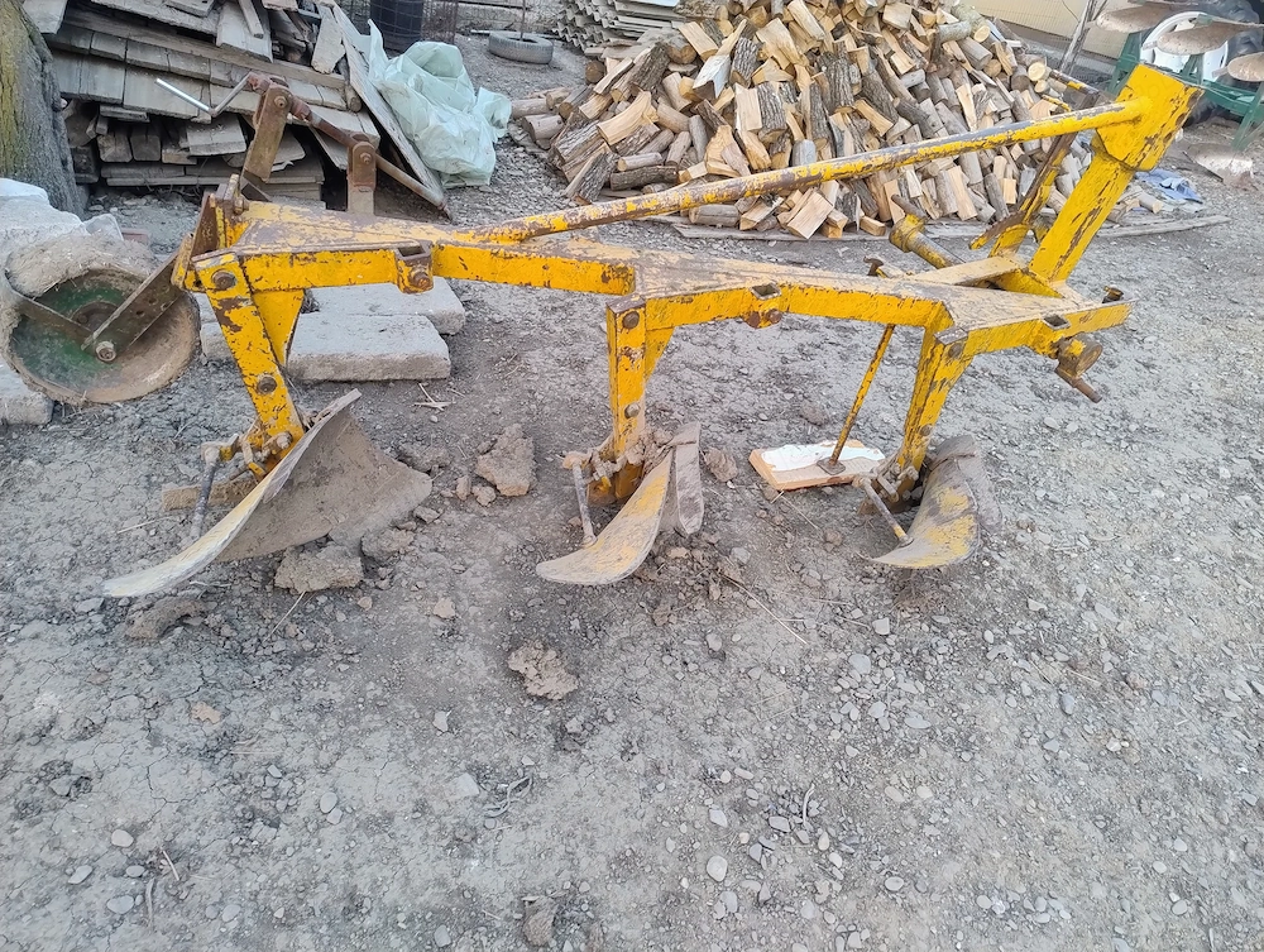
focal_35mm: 24
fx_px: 878
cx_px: 632
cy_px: 476
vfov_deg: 56.9
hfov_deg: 71.5
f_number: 1.8
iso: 453
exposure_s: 1/50
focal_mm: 5.56
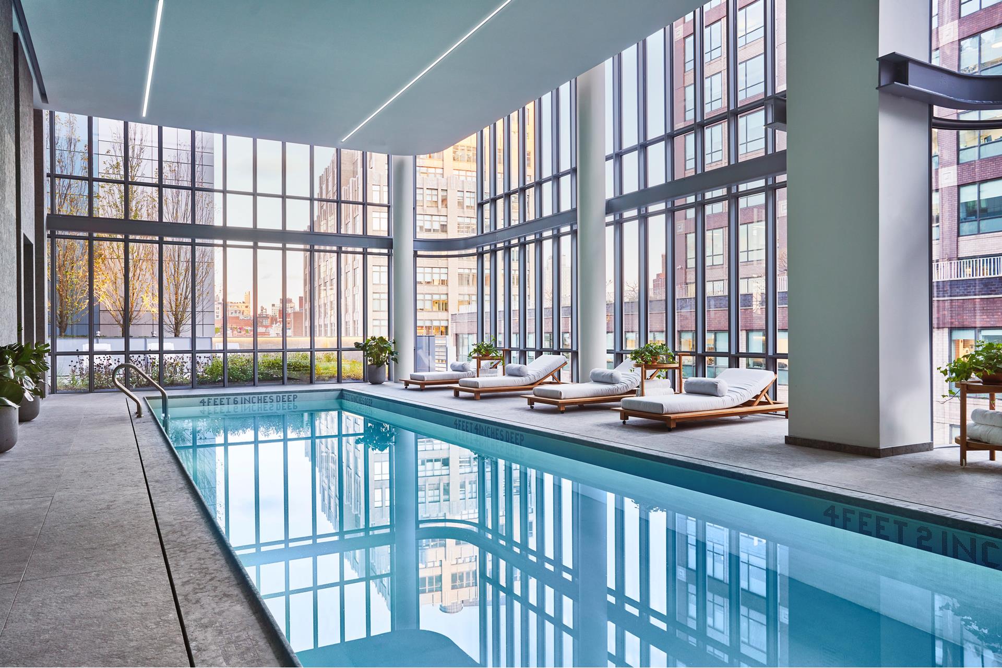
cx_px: 501
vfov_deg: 53.1
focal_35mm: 24
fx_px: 668
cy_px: 334
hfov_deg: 73.7
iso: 50
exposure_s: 1/2
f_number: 8
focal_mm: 24
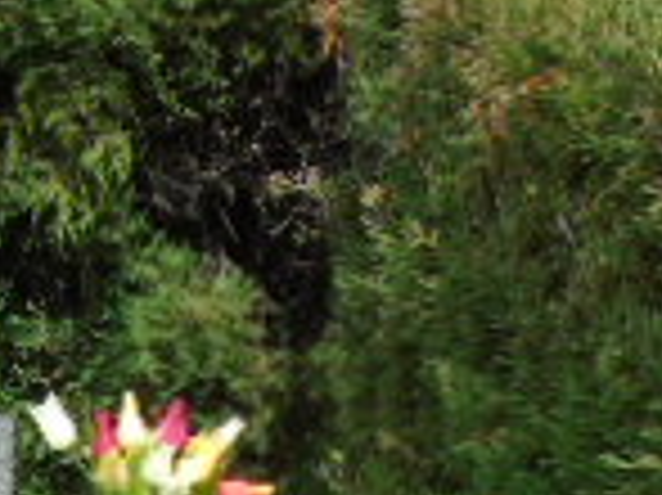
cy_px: 1040
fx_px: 2828
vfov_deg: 9.3
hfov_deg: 12.7
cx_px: -338
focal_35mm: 148
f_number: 3.8
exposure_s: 1/320
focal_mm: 6.1
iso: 80
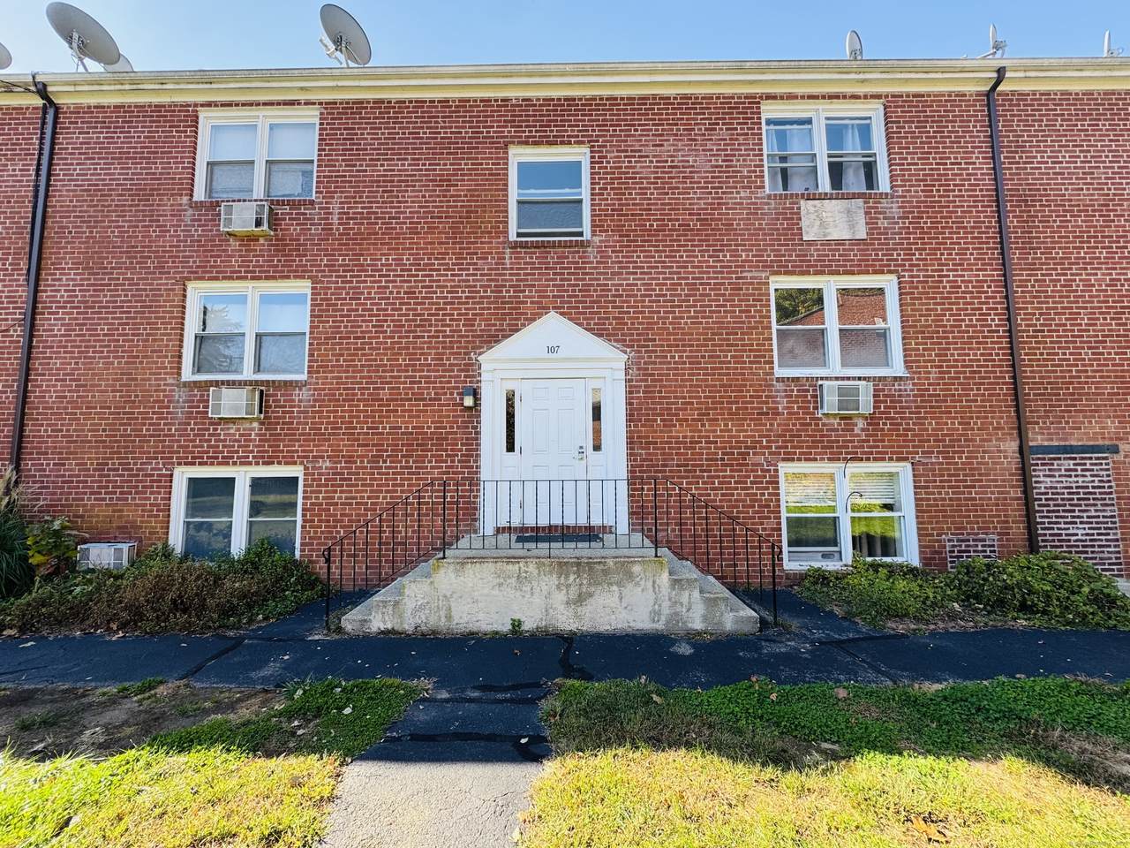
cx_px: 565
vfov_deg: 85.7
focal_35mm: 14
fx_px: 457
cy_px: 424
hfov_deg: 102.1
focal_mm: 2.22
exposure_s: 1/273
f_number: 2.2
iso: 40
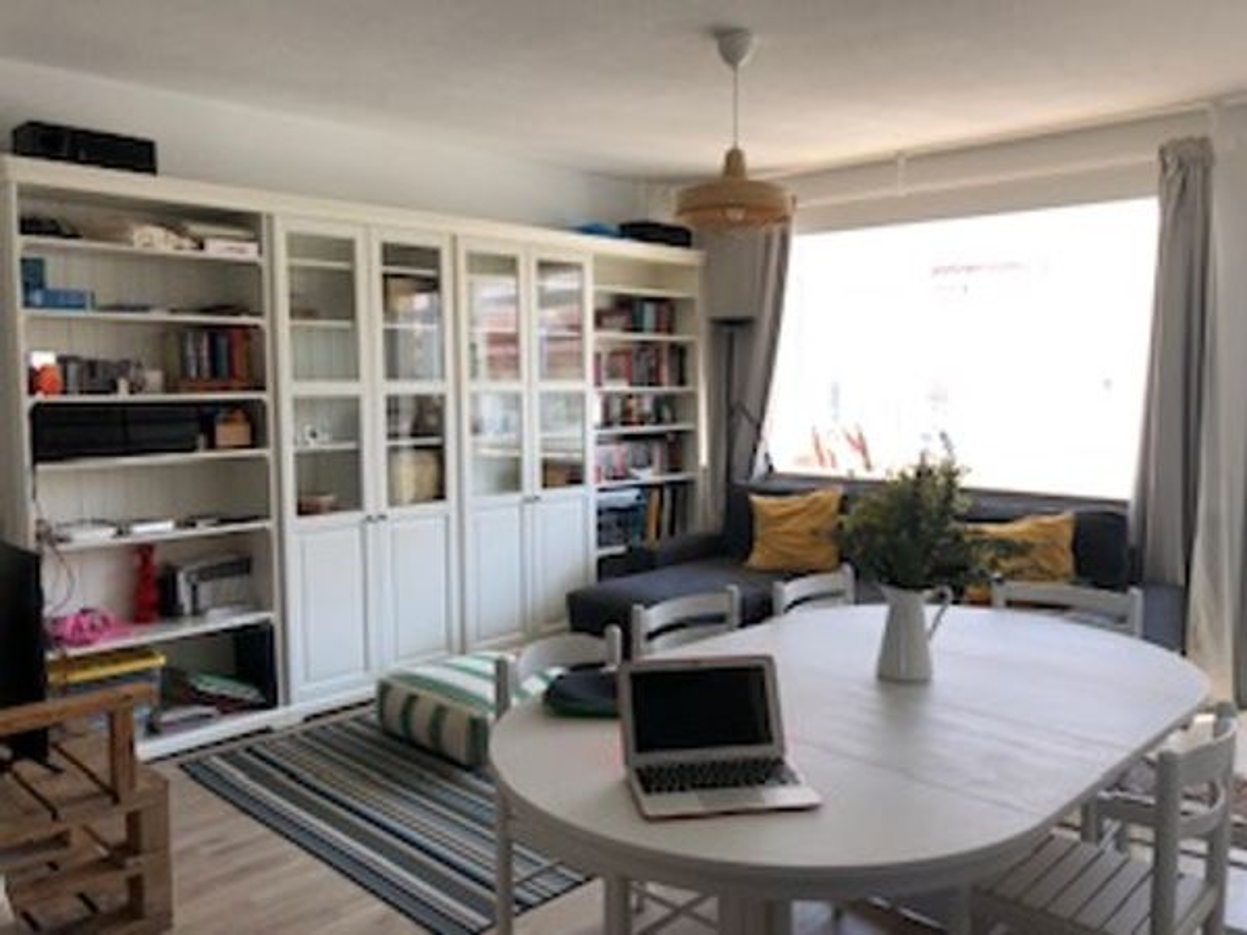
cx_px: 624
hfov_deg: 63.4
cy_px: 468
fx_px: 1009
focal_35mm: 28
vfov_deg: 49.7
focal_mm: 4
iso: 20
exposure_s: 1/102
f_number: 1.8
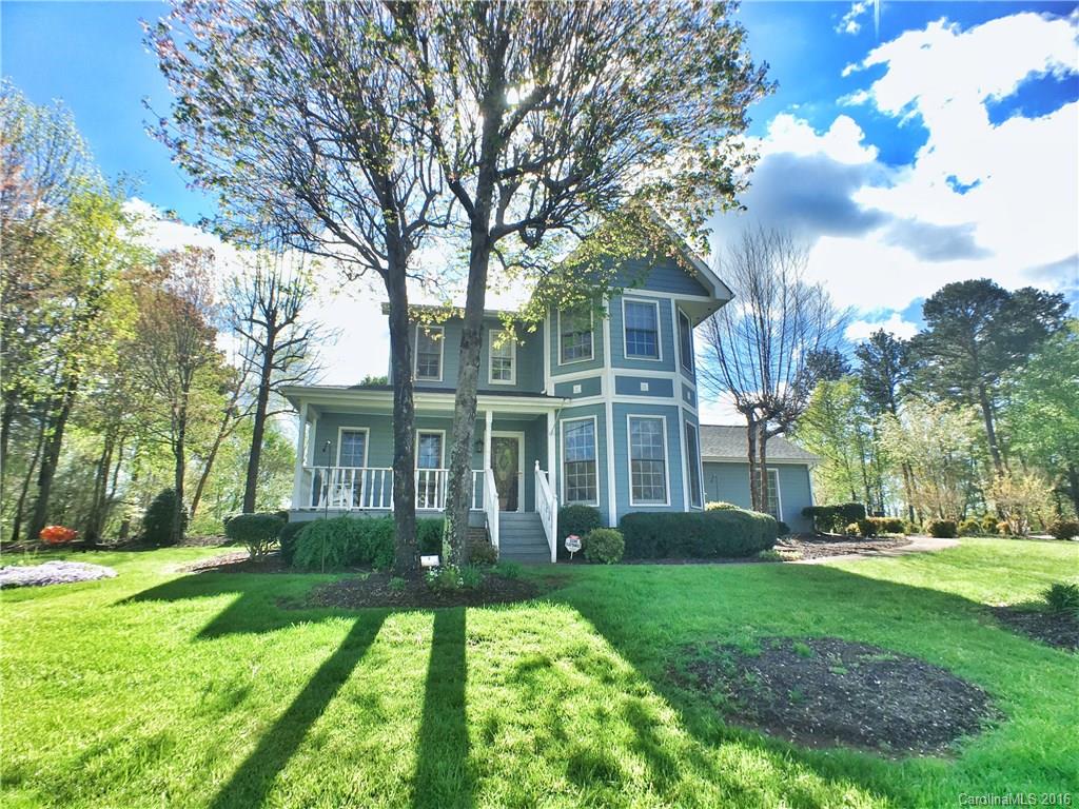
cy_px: 404
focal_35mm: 29
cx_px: 540
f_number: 2.2
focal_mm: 4.15
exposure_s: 1/718
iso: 25
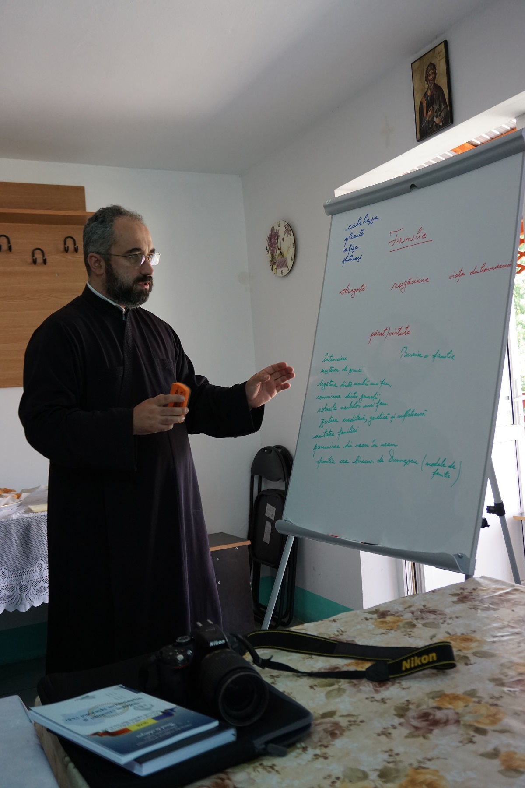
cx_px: 262
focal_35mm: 34
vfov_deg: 55.1
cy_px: 394
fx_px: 755
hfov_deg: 38.4
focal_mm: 23
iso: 1000
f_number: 4
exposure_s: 1/160
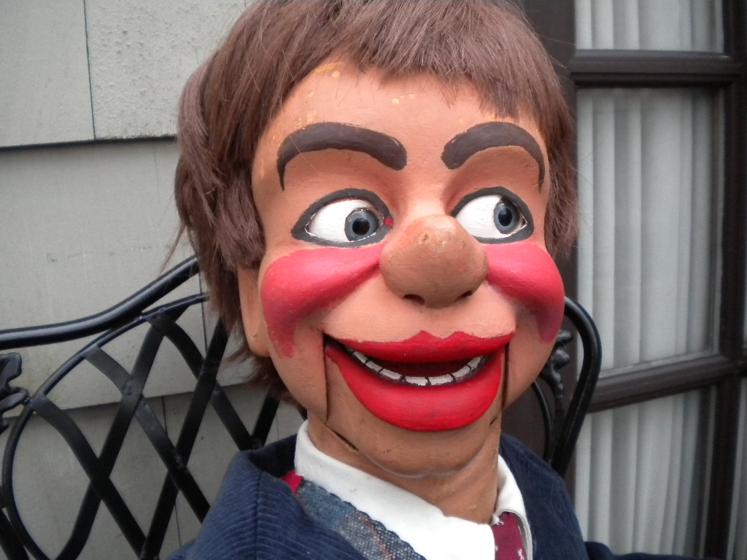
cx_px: 374
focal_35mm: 35
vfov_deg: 40.7
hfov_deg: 52.6
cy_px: 280
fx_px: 755
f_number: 3.1
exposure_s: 1/48.2
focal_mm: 6.3
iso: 400
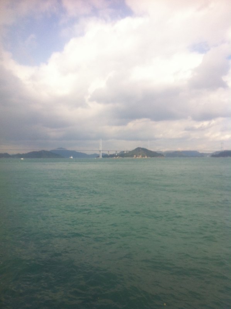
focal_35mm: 35
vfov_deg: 52.7
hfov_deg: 40.6
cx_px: 116
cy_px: 154
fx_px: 312
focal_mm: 3.85
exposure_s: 1/1257
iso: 80
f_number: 2.8
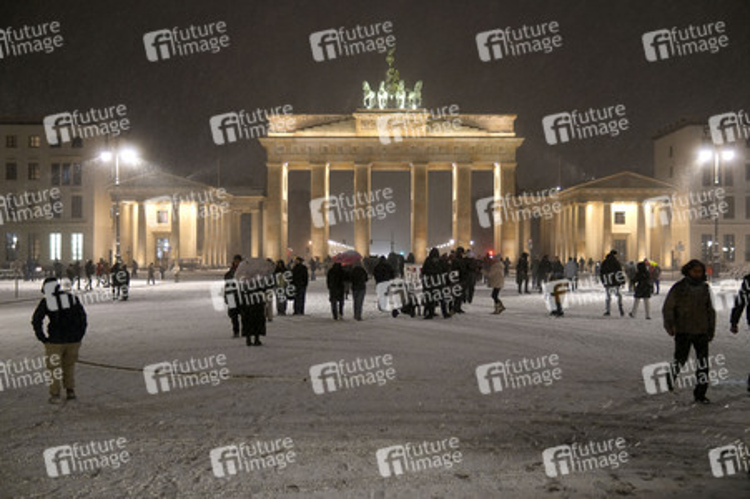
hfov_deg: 43.6
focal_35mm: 45
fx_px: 937
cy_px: 250
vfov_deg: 29.8
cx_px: 375
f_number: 1.4
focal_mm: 30
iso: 640
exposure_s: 1/80
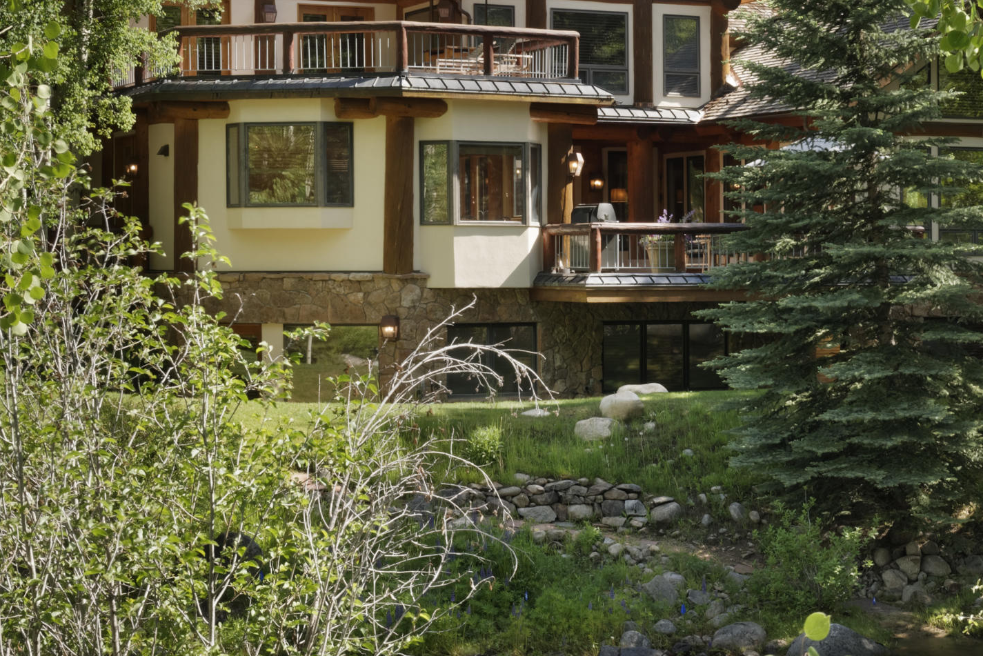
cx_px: 666
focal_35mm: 80
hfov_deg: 25.2
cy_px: 248
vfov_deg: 17.1
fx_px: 2185
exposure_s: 1/5
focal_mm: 38
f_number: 22
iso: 50
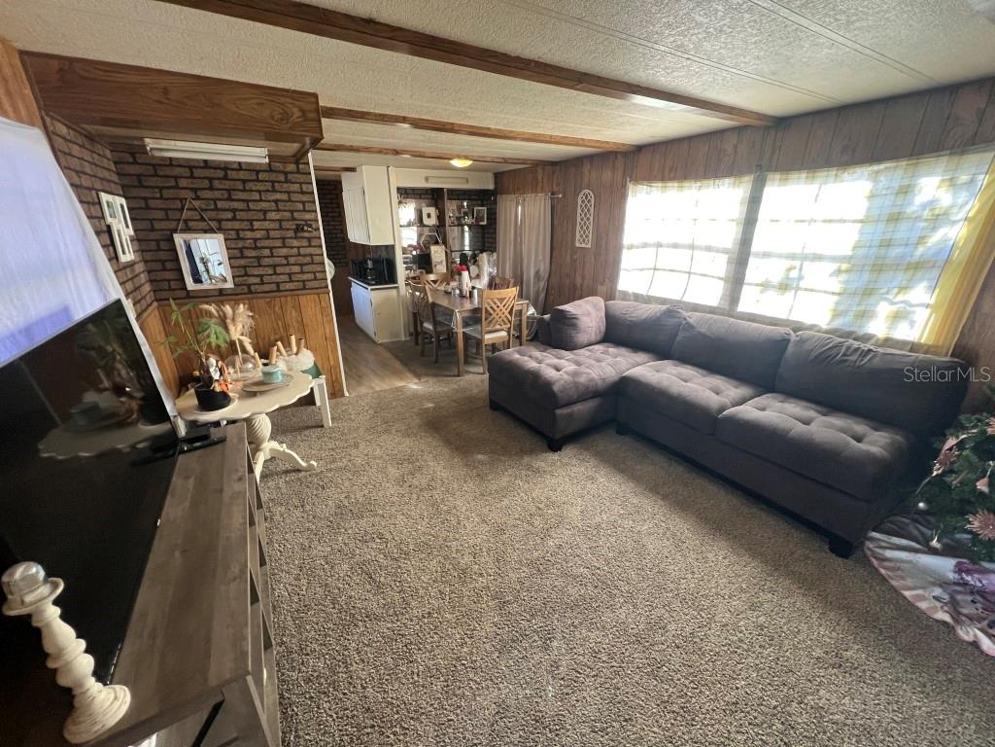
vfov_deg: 89.9
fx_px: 374
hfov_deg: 106.2
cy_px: 374
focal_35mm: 13
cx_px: 498
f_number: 1.8
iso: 250
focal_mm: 1.57
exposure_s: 1/88
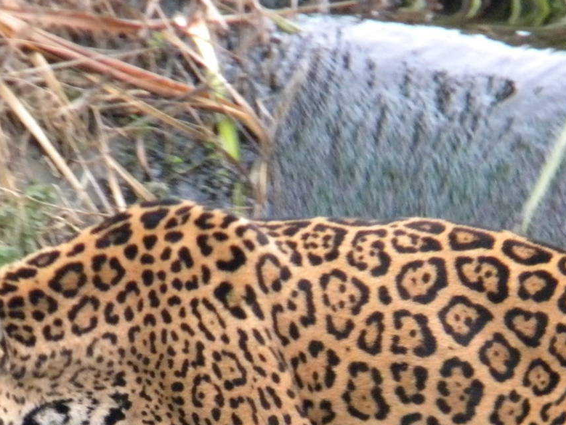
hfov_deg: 3.2
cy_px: 349
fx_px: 10285
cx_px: 179
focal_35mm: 629
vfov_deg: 2.4
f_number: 5.4
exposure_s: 1/103
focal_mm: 60.7
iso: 800
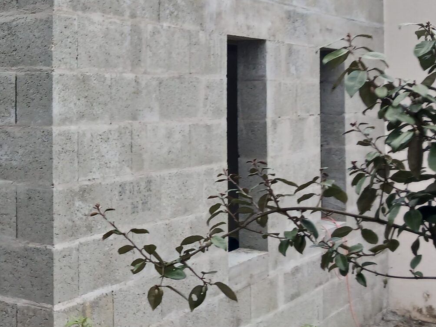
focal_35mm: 69
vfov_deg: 21.1
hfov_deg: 26.5
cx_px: -7
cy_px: 75
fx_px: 869
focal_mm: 4
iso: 50
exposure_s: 1/50
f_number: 1.8
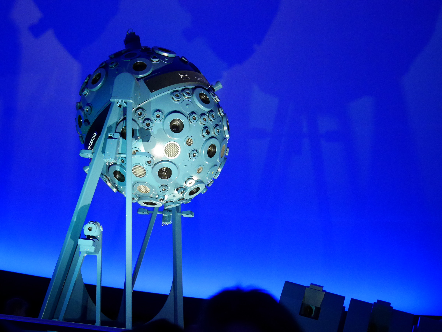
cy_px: 166
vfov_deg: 28.1
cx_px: 221
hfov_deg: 36.8
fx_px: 664
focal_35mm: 52
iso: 3200
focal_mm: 26
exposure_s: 1/20
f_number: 5.3
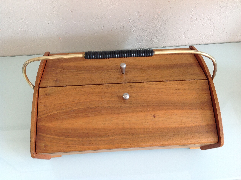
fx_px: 243
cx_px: 120
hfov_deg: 52.7
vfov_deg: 40.6
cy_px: 90
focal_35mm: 35
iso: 64
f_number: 2.4
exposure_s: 1/40
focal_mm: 4.28
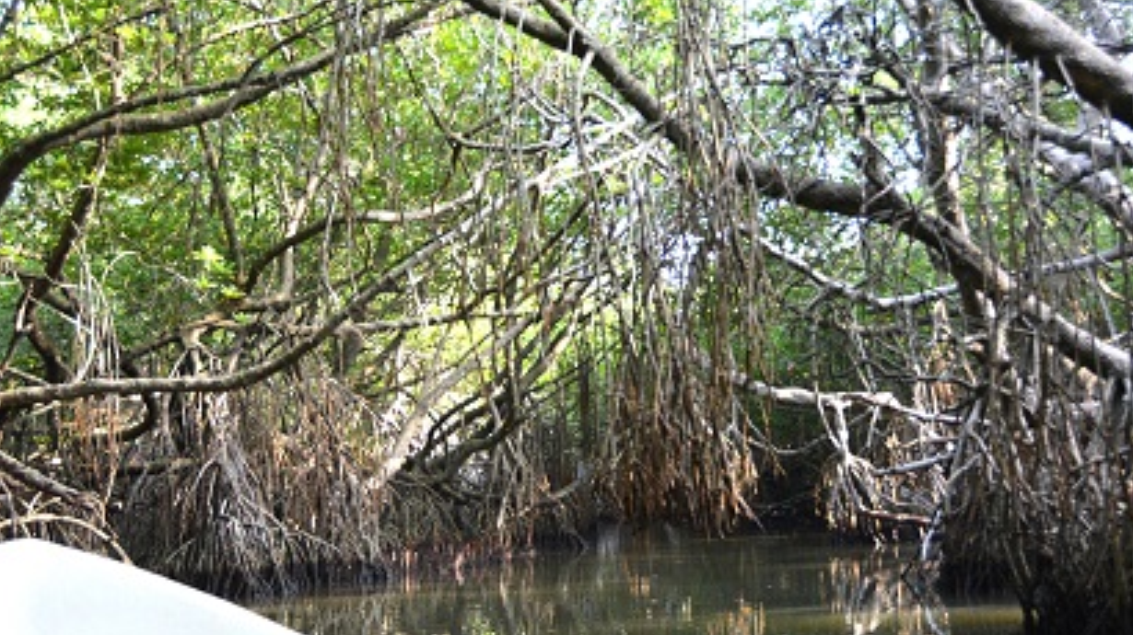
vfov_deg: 25.9
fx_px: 1381
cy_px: 360
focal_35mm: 46
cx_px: 561
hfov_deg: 44.6
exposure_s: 1/500
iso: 1600
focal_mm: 24
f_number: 3.8
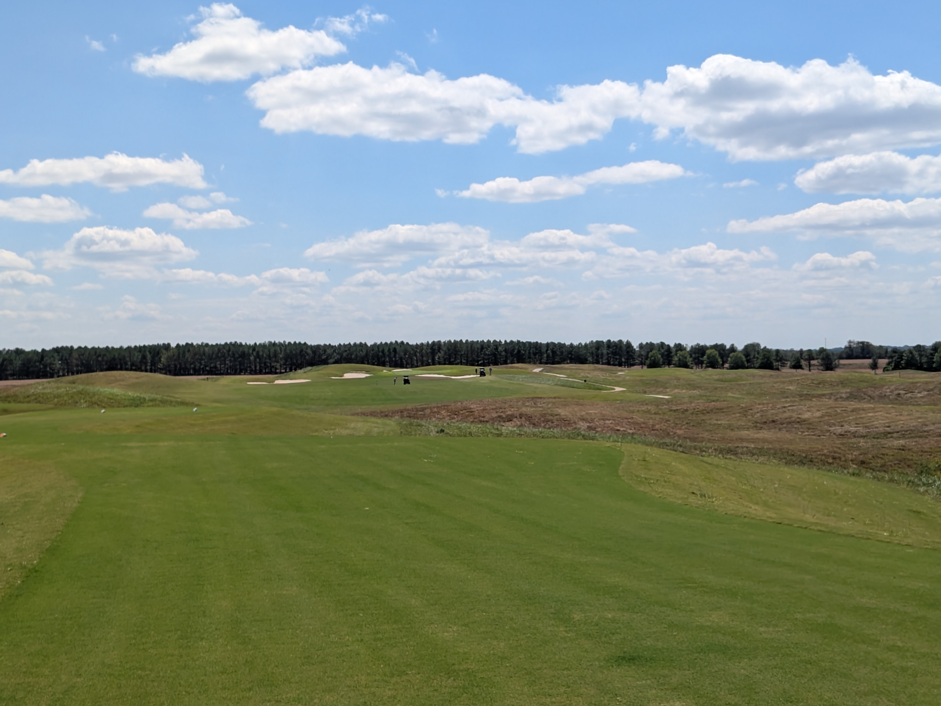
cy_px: 353
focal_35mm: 49
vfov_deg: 29.7
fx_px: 1332
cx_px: 470
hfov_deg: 38.9
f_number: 1.7
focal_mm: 4.53
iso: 45
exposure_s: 1/4149
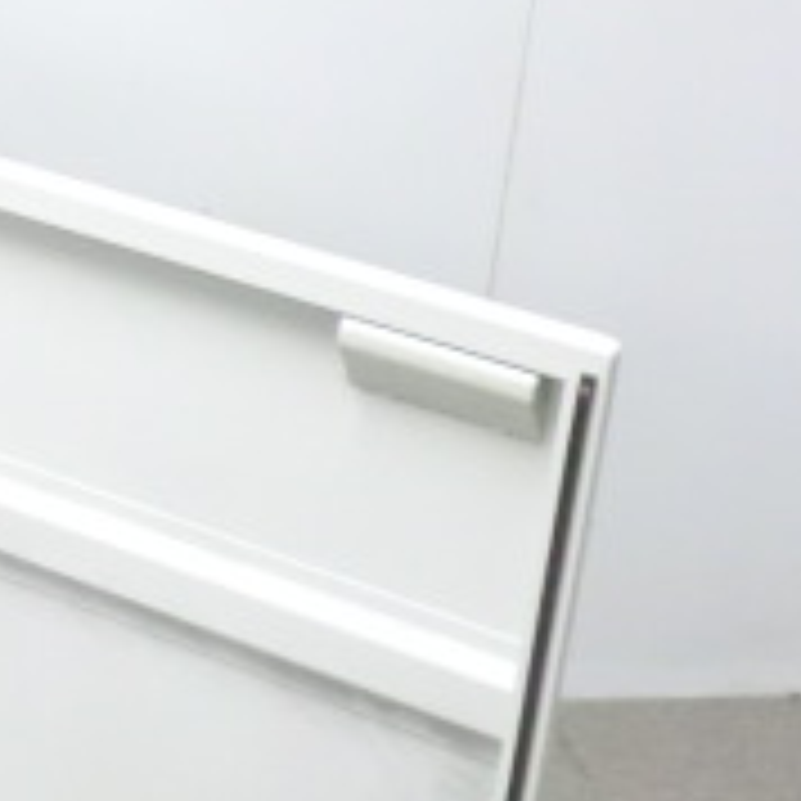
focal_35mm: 121
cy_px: 369
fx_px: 3168
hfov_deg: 13.3
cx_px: -531
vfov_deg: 14.4
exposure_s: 1/30
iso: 800
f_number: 3.9
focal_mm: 6.9
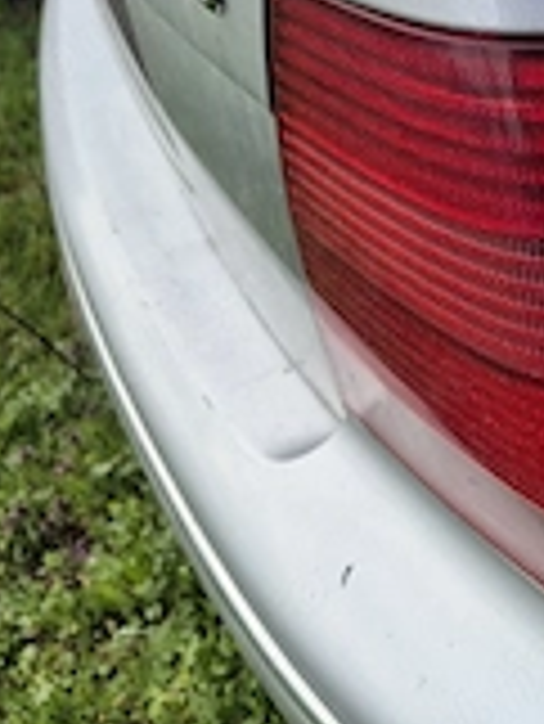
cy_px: 382
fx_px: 1193
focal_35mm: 57
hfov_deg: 23.8
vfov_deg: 33.7
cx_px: 620
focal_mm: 5.4
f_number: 1.8
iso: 25
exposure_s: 1/769
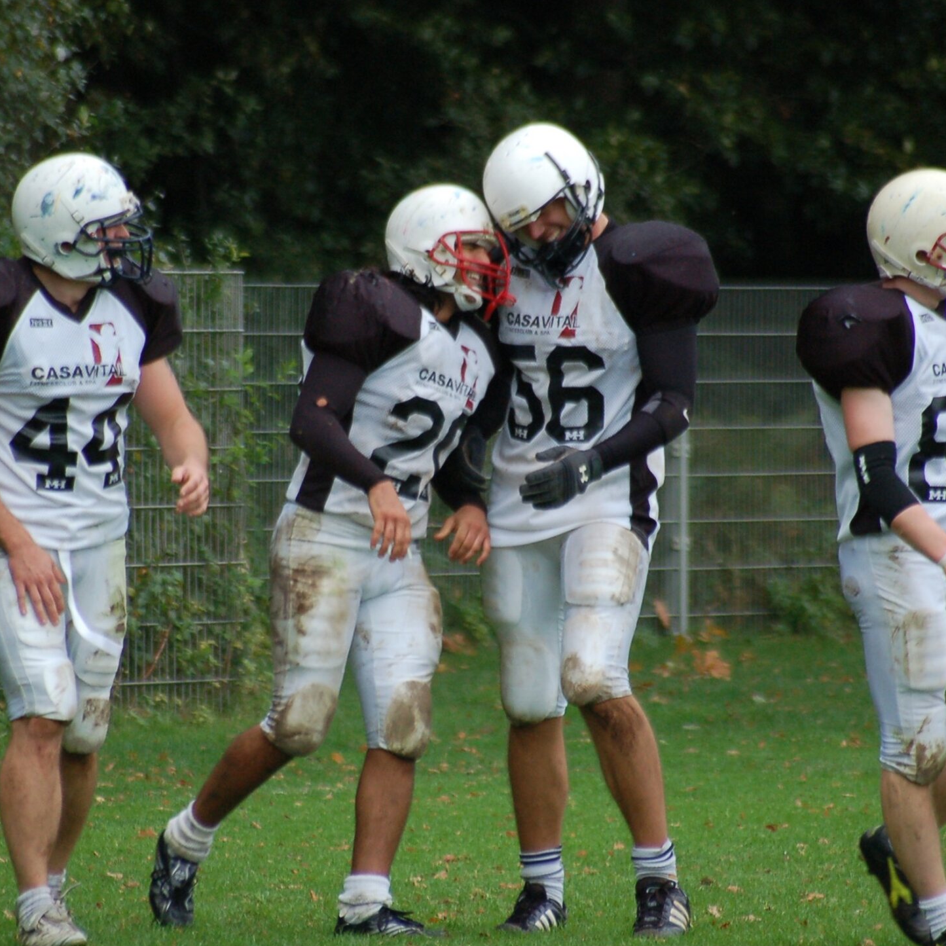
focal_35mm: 581
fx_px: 17964
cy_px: 476
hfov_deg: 3.0
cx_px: 477
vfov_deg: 3.0
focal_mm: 300
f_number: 5.6
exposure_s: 1/250
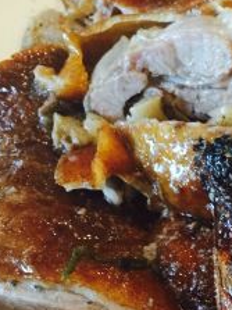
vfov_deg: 20.4
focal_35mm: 91
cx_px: 334
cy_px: 357
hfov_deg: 15.2
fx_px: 814
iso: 64
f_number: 2.2
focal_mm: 4.15
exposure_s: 1/15
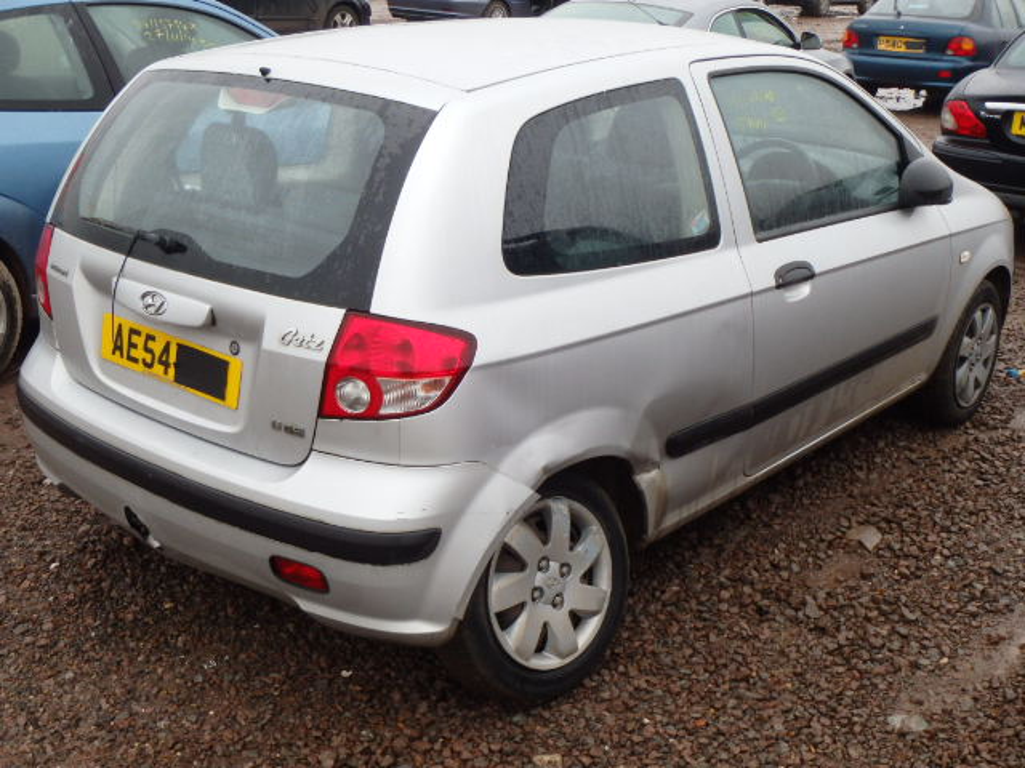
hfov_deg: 43.9
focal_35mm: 43
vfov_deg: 33.6
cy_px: 384
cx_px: 512
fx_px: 1273
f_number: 4.8
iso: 400
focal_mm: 7.7
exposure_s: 1/40
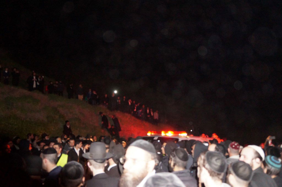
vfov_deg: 39.9
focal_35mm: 33
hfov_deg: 57.3
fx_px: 258
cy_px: 94
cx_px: 141
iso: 3200
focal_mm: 22
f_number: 4
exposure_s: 1/60
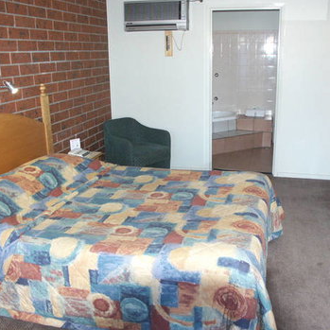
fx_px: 367
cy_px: 161
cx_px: 186
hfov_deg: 48.3
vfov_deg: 48.4
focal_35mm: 34
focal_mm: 7.27
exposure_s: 1/45
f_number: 2.8
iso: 200
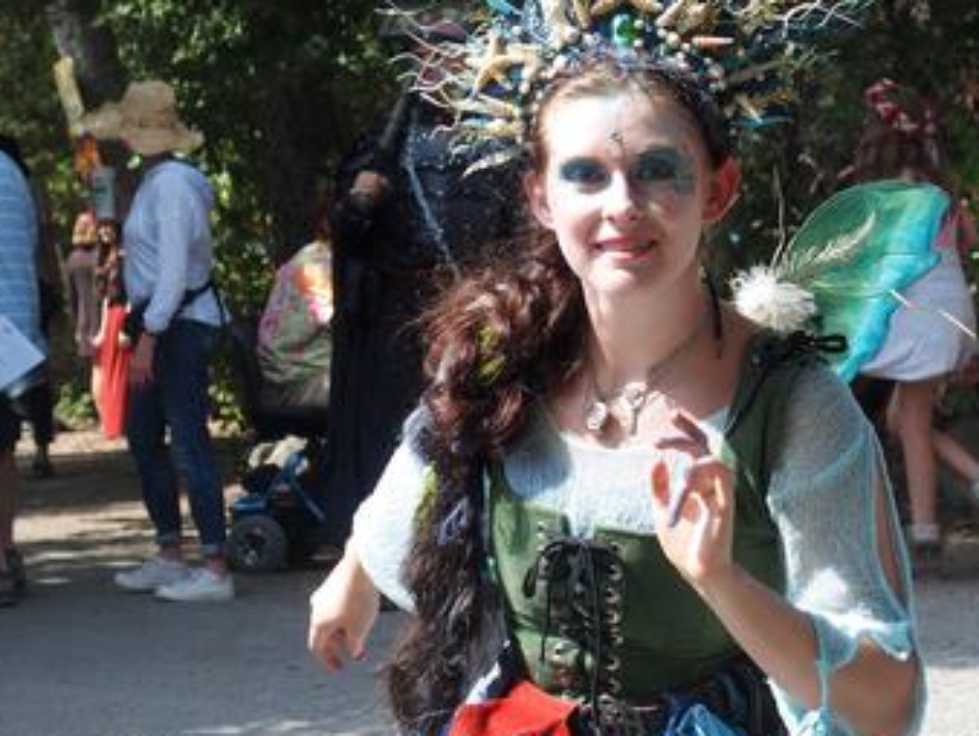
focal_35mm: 165
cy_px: 293
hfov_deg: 12.0
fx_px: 4670
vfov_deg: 9.0
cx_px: 562
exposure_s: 1/500
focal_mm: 26.2
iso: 100
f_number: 3.5
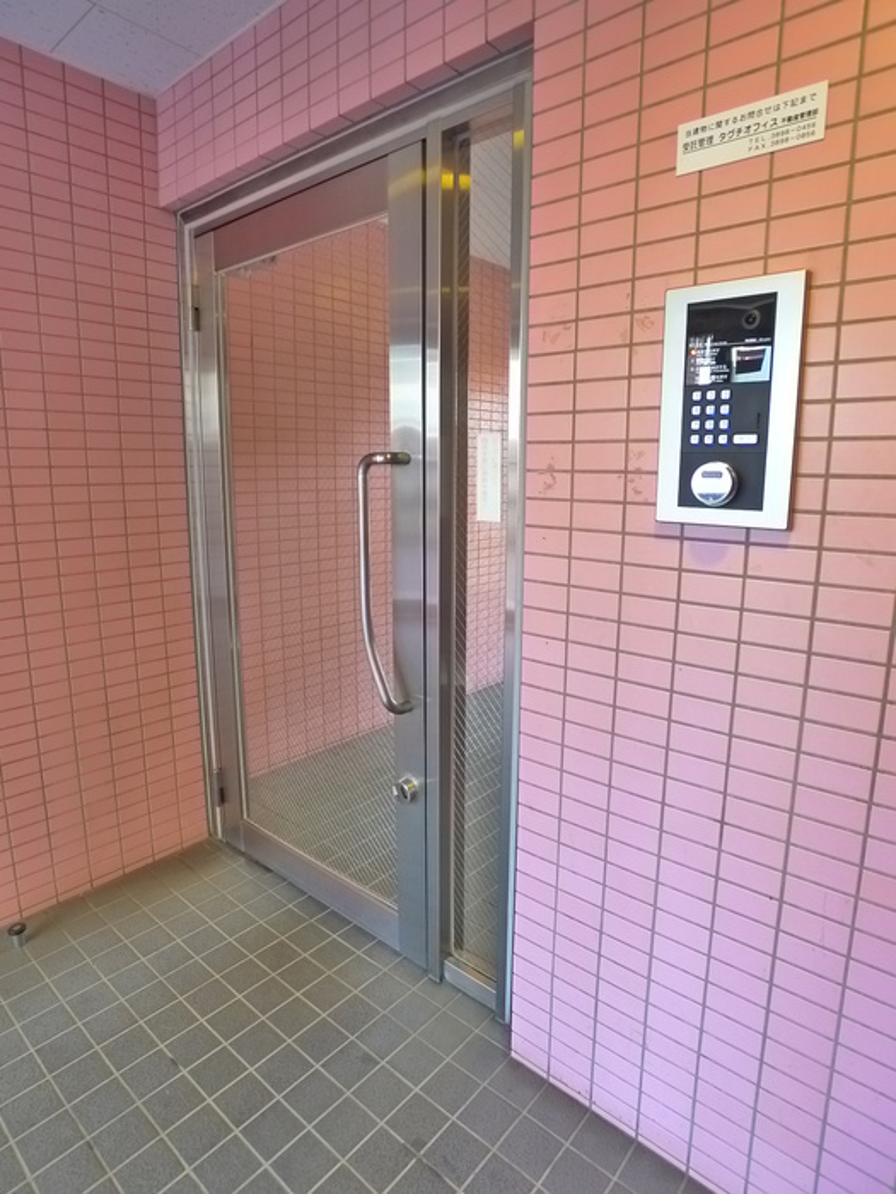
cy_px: 597
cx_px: 448
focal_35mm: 24
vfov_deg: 71.6
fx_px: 828
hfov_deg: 56.8
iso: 400
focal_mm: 5.1
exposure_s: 1/13
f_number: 2
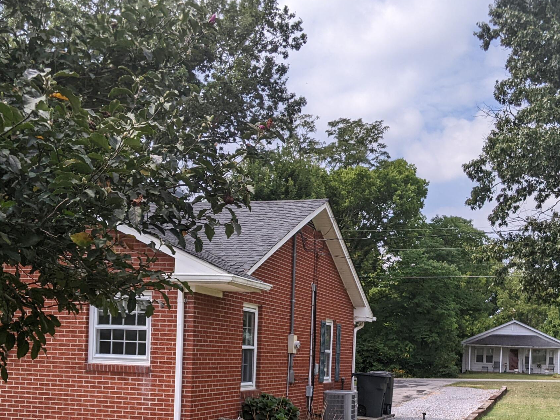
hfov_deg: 39.5
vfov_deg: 29.2
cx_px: 333
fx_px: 777
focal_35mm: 48
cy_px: 364
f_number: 1.8
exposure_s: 1/2611
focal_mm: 4.44
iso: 46
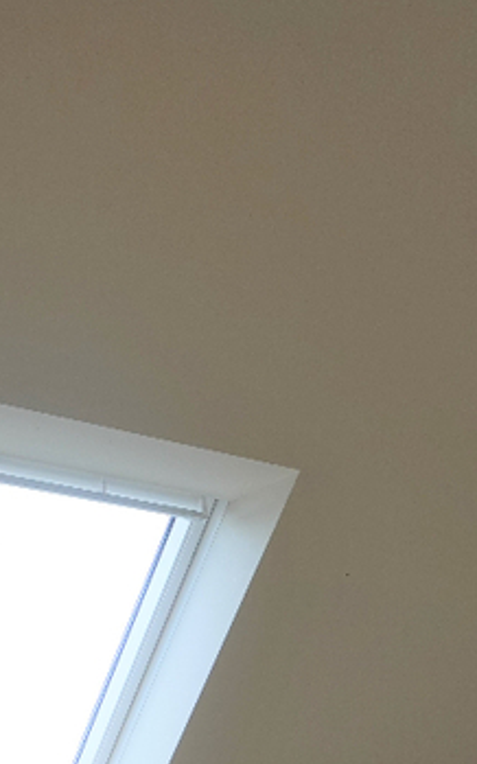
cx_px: 328
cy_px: 871
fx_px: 1311
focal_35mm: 63
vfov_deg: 28.9
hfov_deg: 20.5
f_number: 3.2
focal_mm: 8.8
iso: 125
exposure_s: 1/80
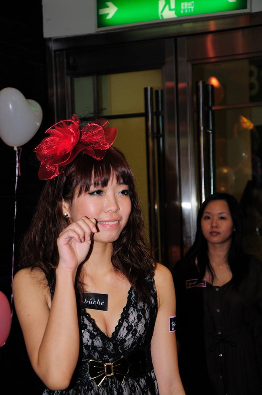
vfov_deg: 26.0
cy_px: 198
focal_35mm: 78
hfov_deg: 17.4
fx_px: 854
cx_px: 131
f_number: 5
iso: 400
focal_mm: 52
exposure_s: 1/60
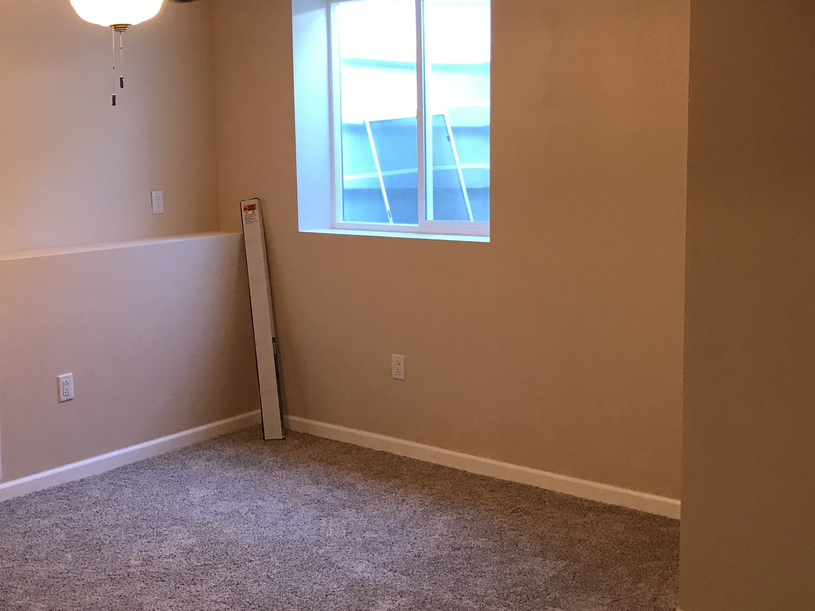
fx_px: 1083
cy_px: 267
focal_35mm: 46
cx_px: 330
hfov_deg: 41.1
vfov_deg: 31.5
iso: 40
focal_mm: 3.99
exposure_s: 1/15
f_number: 1.8
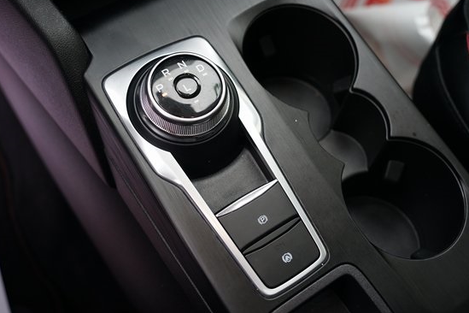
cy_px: 142
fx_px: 547
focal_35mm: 42
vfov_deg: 31.9
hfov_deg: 46.4
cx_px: 225
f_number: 4
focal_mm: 36
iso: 500
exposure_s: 1/60
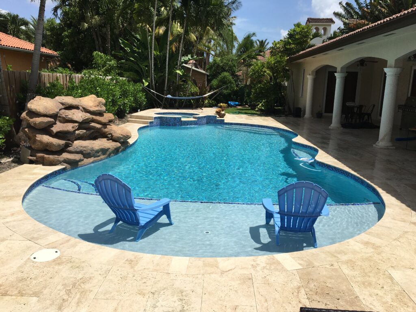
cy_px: 156
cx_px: 208
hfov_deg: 61.7
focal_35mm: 29
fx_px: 349
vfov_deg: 48.2
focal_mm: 4.15
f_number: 2.2
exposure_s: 1/2849
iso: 25
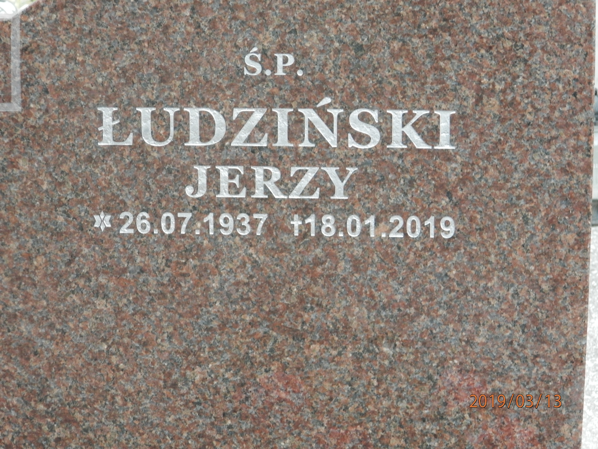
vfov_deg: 11.2
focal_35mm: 132
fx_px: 2280
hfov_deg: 14.9
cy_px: 224
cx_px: 299
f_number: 4.7
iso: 250
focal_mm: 23.6
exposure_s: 1/20
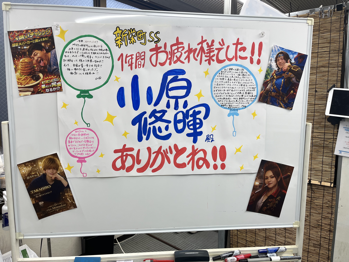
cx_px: 174
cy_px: 131
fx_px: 262
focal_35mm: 26
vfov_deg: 53.1
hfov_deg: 67.3
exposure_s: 1/120
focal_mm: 5.1
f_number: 1.6
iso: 50
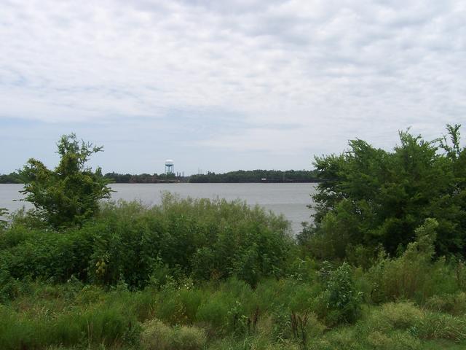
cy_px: 175
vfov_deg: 39.7
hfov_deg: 51.4
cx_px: 233
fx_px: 485
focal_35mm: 36
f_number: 4.8
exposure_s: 1/750
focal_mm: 6
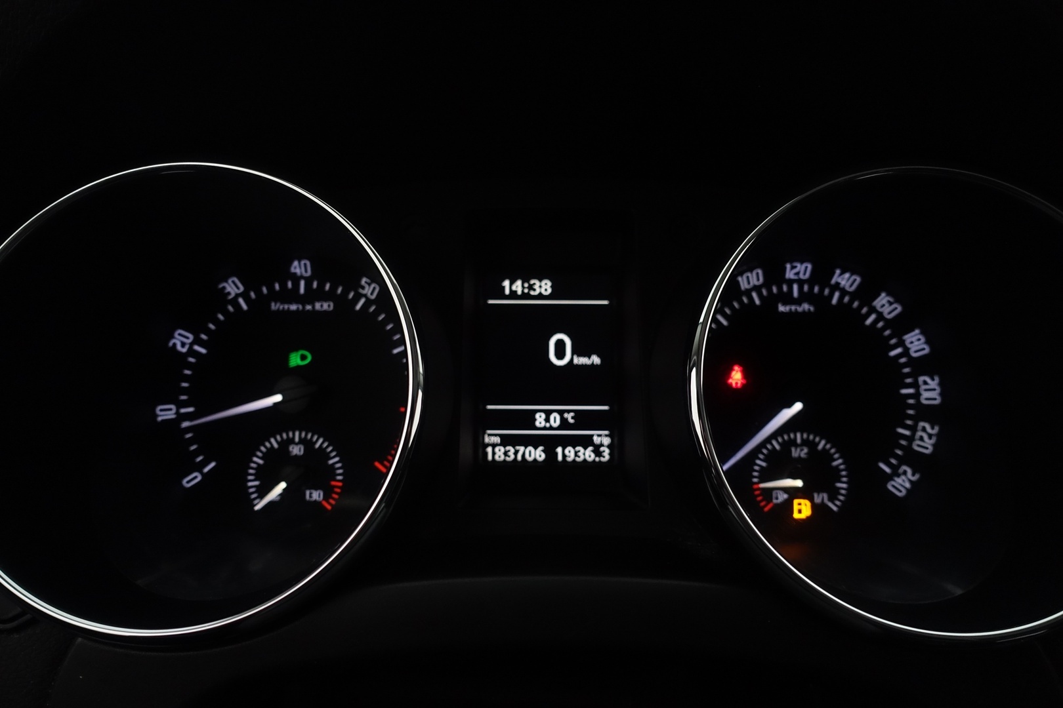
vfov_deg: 53.1
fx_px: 709
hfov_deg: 73.7
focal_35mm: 24
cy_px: 354
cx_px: 532
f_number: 2.5
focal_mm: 8.8
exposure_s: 1/125
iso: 1000
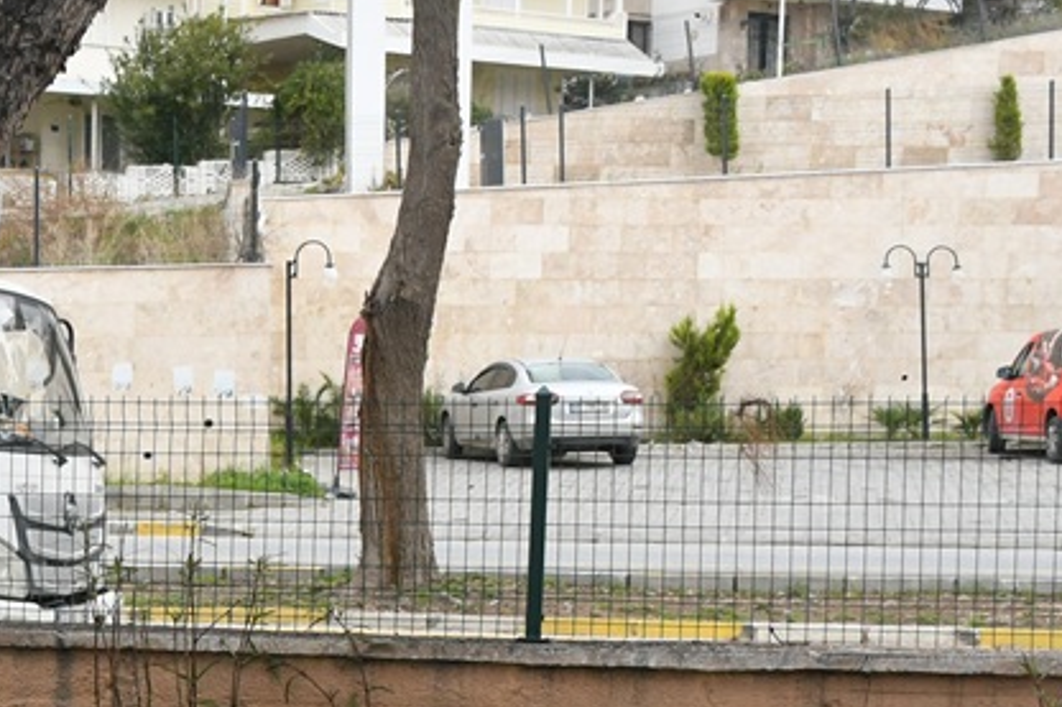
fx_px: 2683
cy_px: 733
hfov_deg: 20.9
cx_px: -203
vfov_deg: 14.7
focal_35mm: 91
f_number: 6.3
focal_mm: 23
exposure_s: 1/1000
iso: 1250
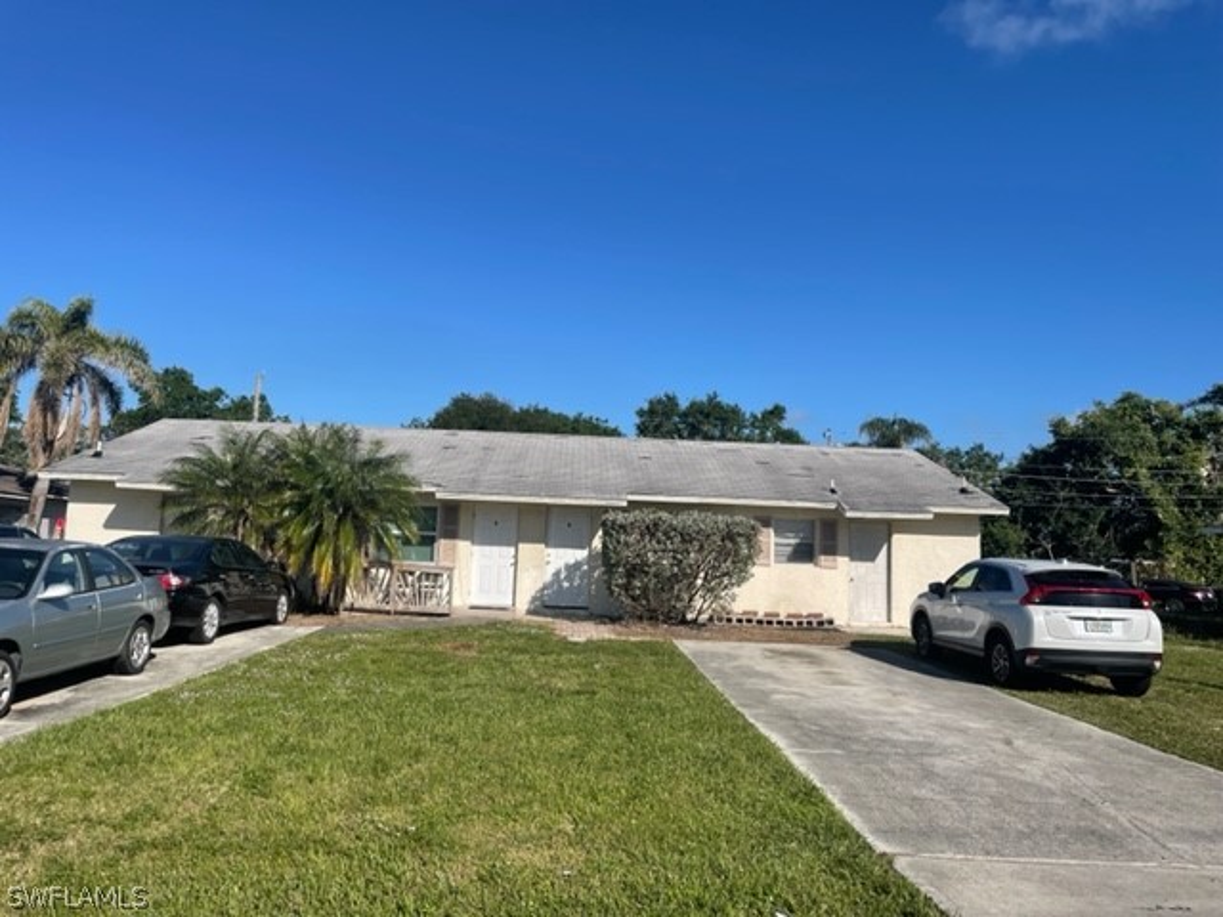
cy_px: 458
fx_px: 919
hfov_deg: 67.3
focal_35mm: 26
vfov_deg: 53.1
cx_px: 612
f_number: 1.6
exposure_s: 1/4000
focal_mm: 4.2
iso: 32
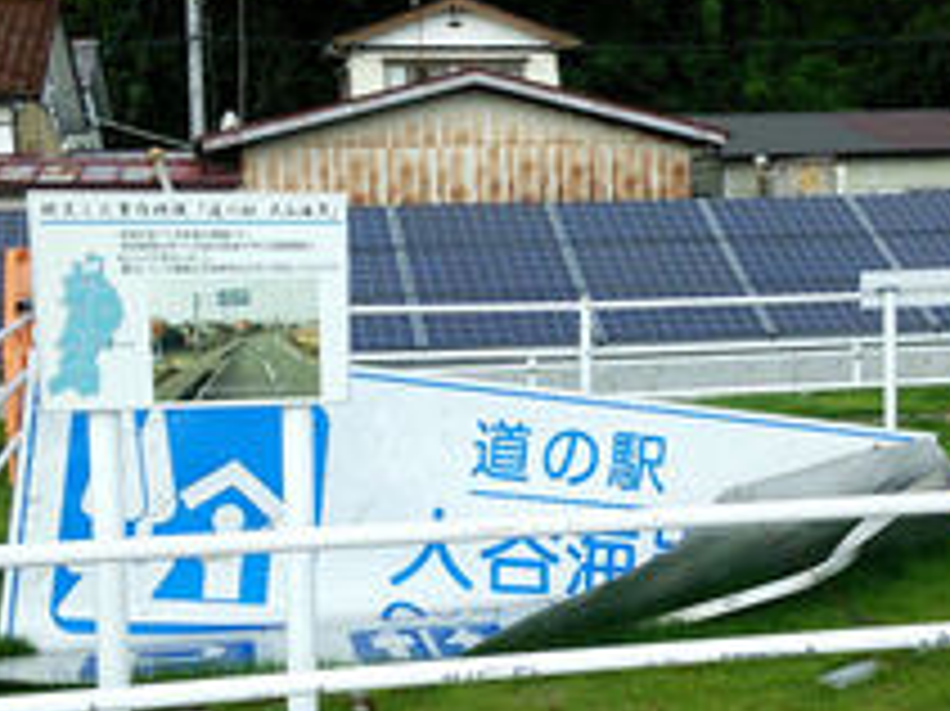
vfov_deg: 25.6
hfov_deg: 33.7
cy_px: 392
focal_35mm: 57
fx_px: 1563
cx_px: 549
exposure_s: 1/406
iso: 40
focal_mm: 4.06
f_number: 1.94
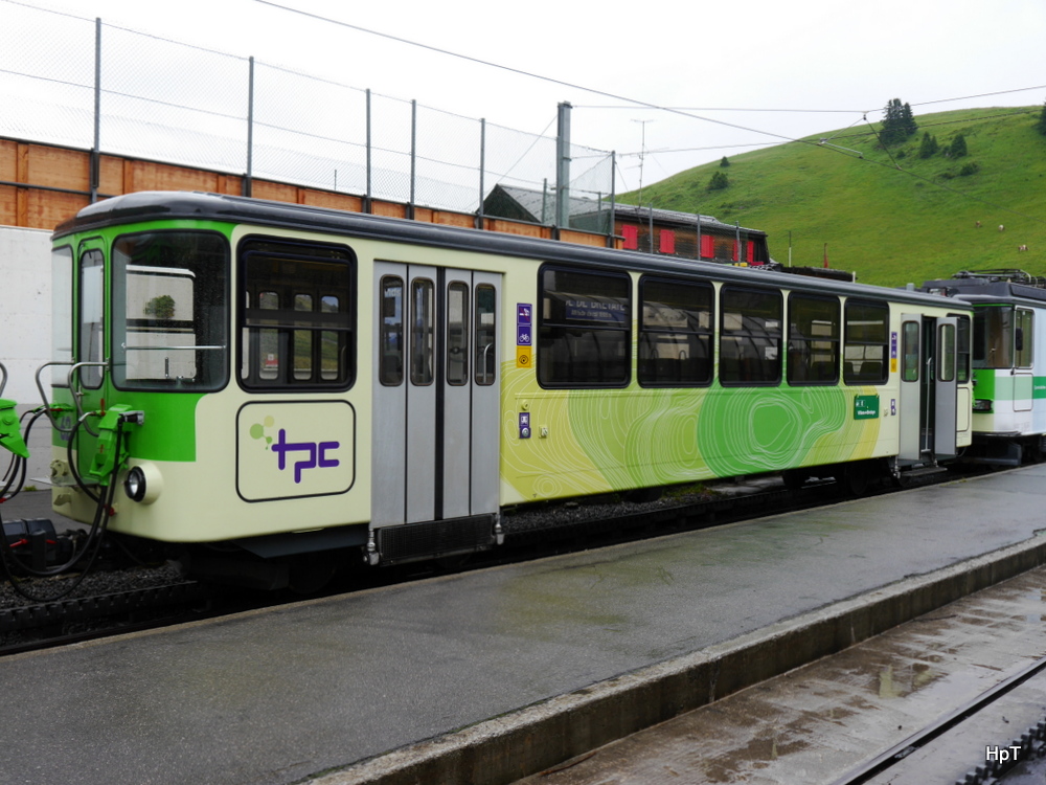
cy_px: 392
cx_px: 523
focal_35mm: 34
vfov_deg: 41.8
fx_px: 1027
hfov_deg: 54.0
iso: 160
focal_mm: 17
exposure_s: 1/160
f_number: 5
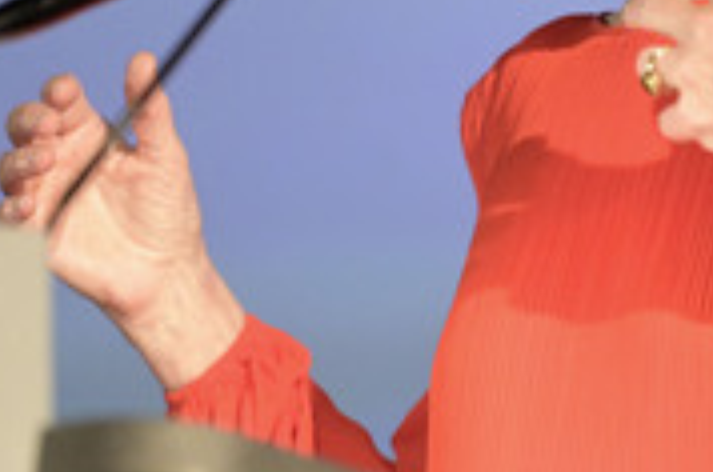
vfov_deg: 2.7
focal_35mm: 507
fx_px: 10023
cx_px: 523
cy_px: -8
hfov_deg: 4.1
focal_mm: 200
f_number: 2.8
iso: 8000
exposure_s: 1/500
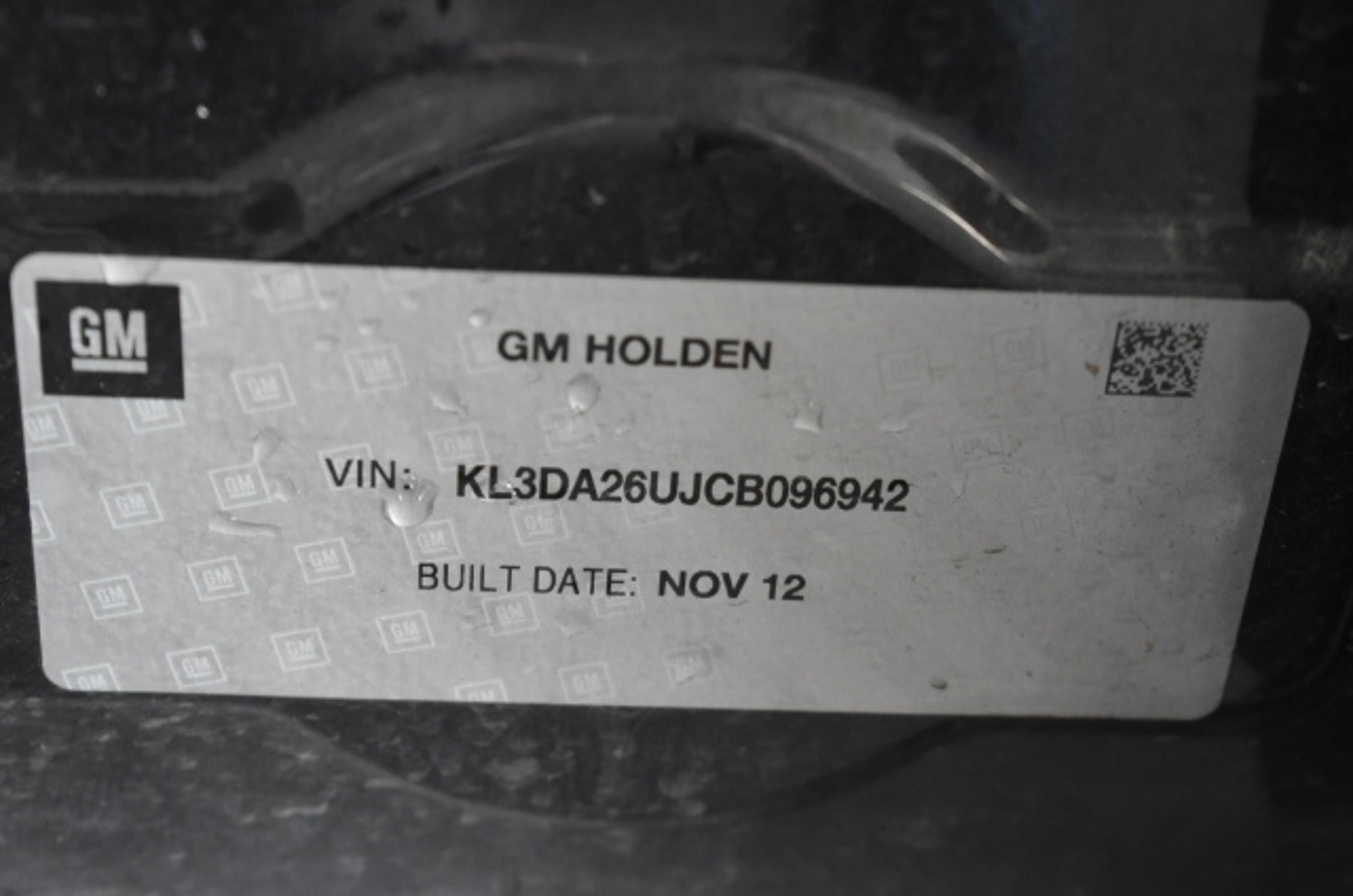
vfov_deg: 16.5
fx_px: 3094
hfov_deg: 24.7
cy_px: 448
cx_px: 676
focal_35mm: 82
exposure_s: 1/100
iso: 3200
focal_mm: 55
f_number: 5.6
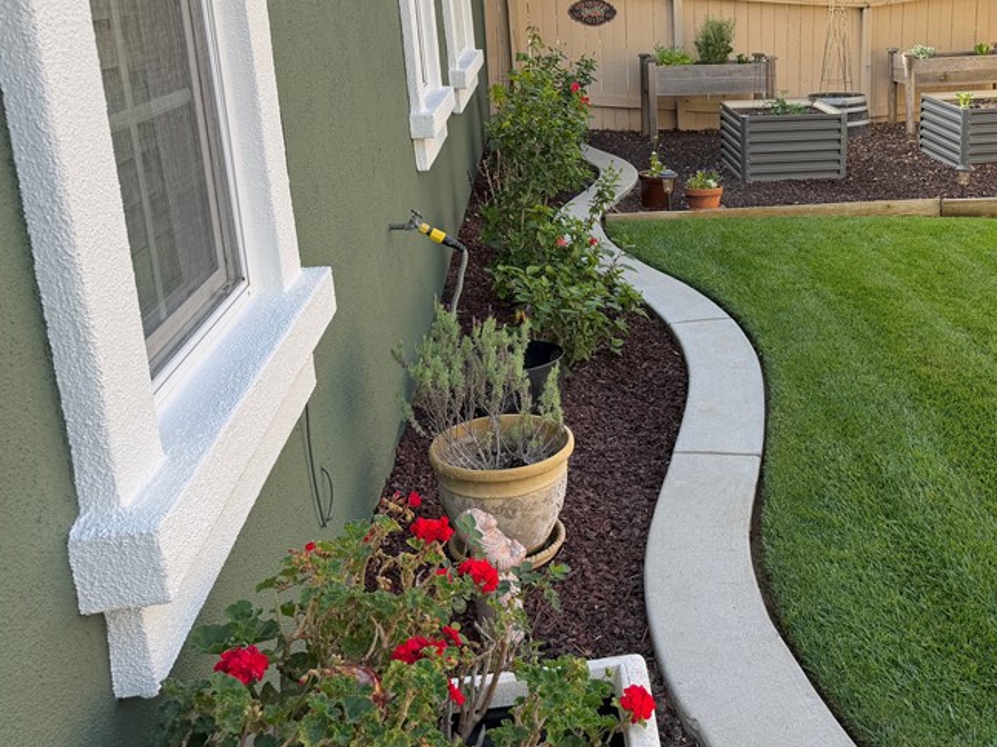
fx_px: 1094
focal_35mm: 38
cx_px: 772
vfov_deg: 37.4
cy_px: 270
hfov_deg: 46.8
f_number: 1.78
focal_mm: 6.76
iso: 100
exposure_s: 1/1385
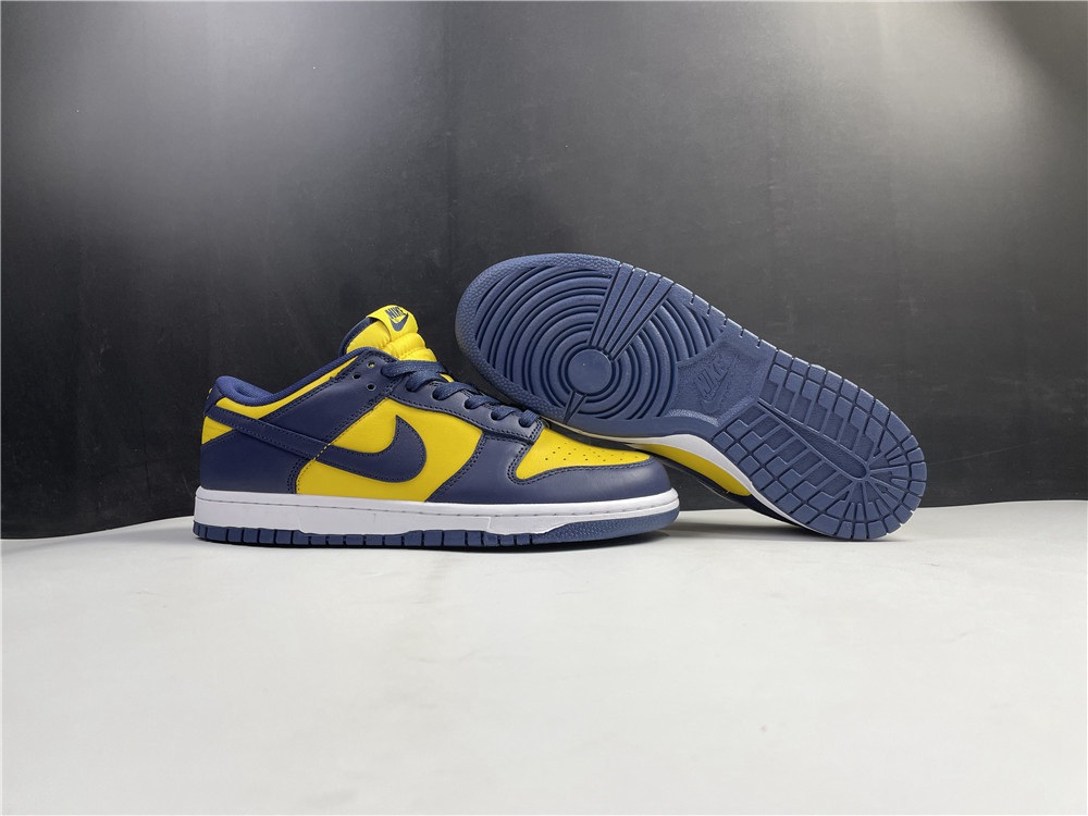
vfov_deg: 53.1
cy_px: 408
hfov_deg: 67.3
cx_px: 544
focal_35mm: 26
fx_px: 817
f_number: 1.6
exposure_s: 1/100
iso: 64
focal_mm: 4.2
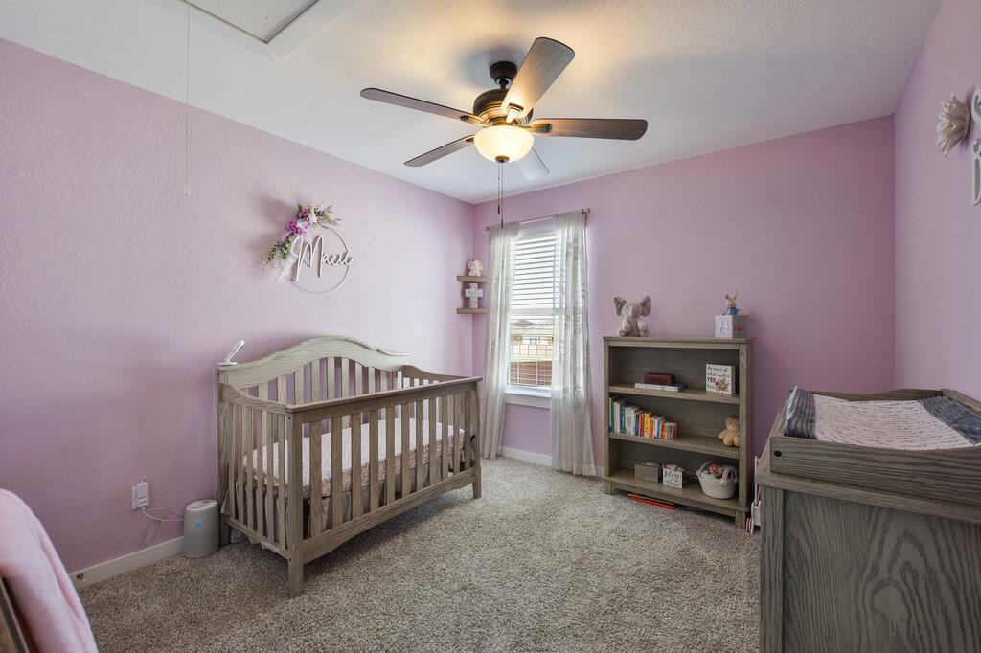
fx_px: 409
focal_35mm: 15
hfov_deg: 100.4
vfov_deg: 77.3
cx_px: 490
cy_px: 326
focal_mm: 10
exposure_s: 1/8
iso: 200
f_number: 8
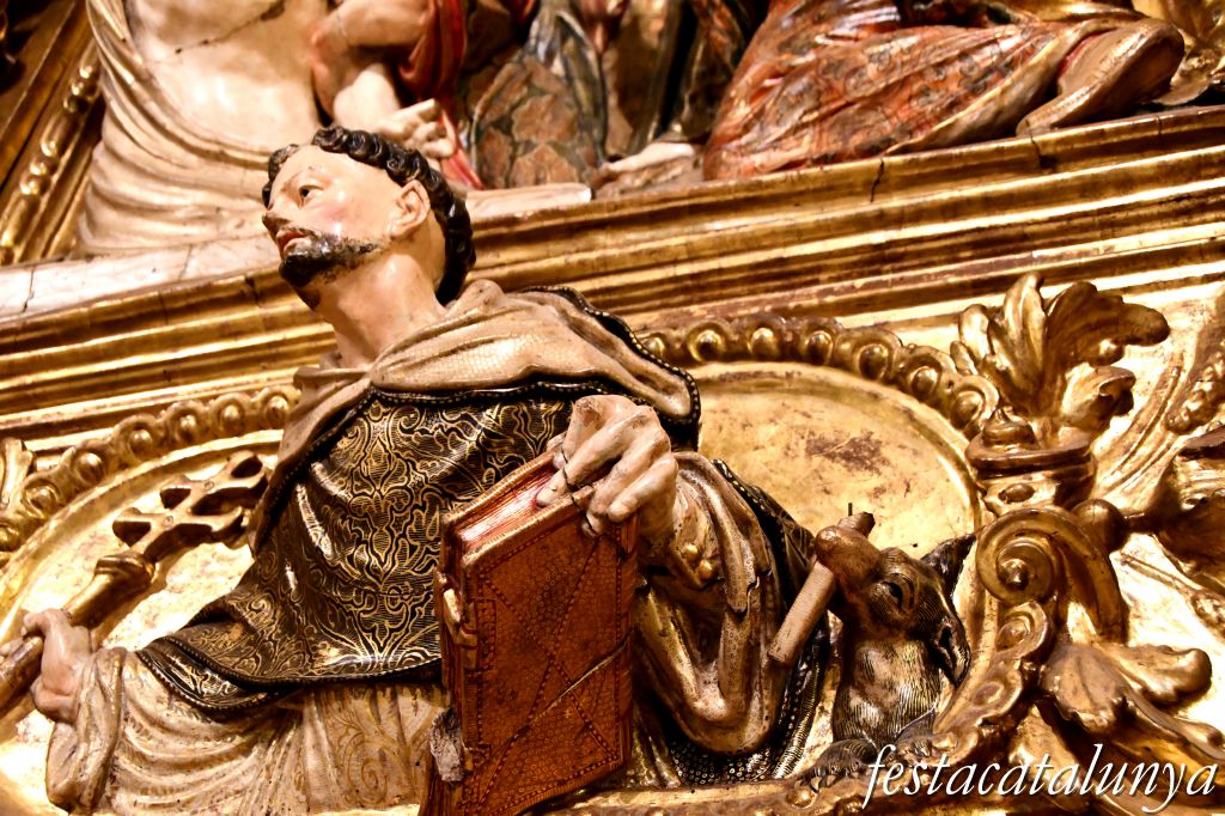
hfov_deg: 48.5
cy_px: 408
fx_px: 1361
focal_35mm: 40
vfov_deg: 33.4
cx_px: 612
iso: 6400
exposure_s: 1/100
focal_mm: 27
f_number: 5
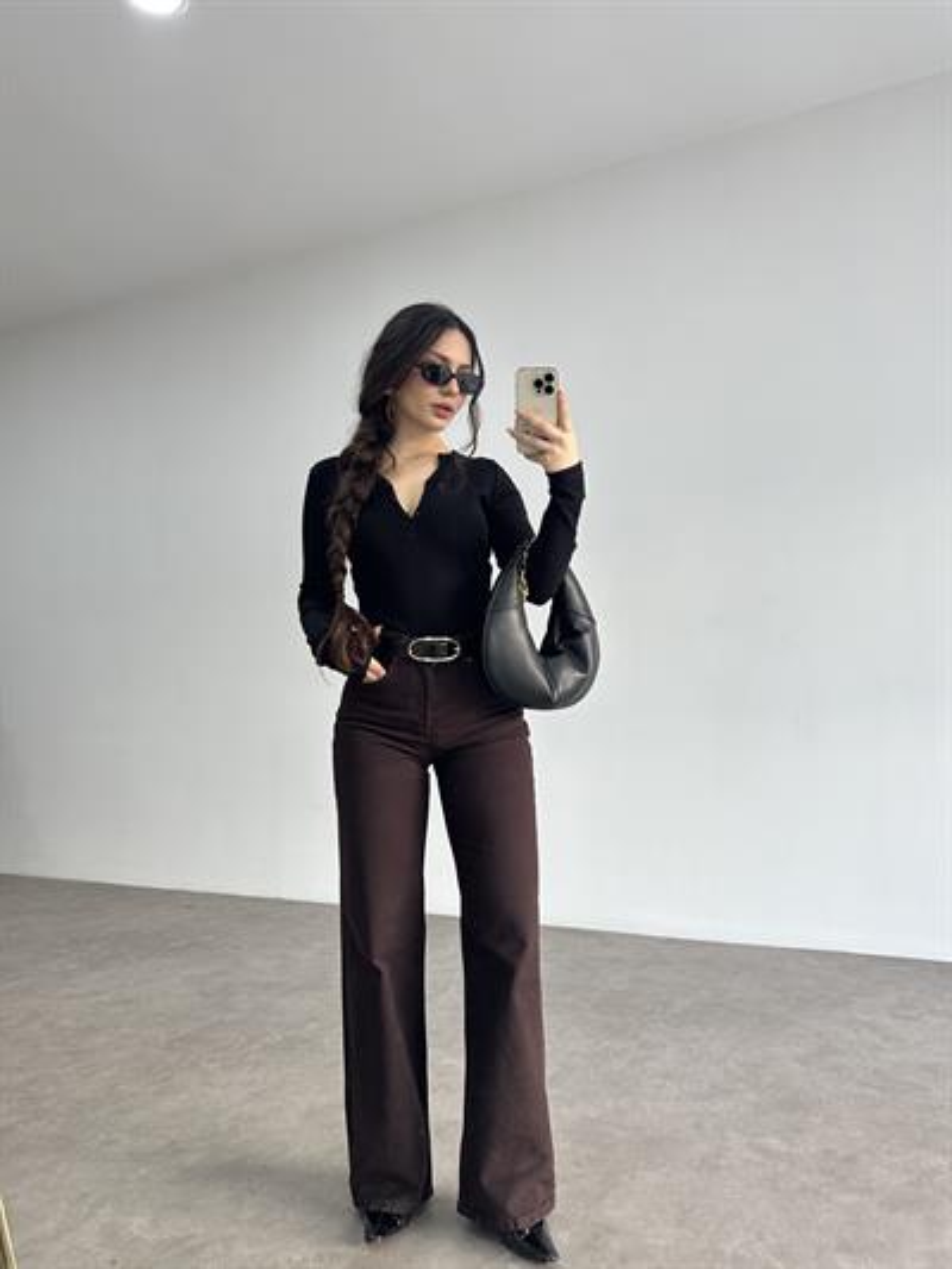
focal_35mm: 24
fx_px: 880
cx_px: 476
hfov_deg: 56.8
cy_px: 634
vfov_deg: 71.6
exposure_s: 1/121
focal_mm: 6.86
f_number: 1.78
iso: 125
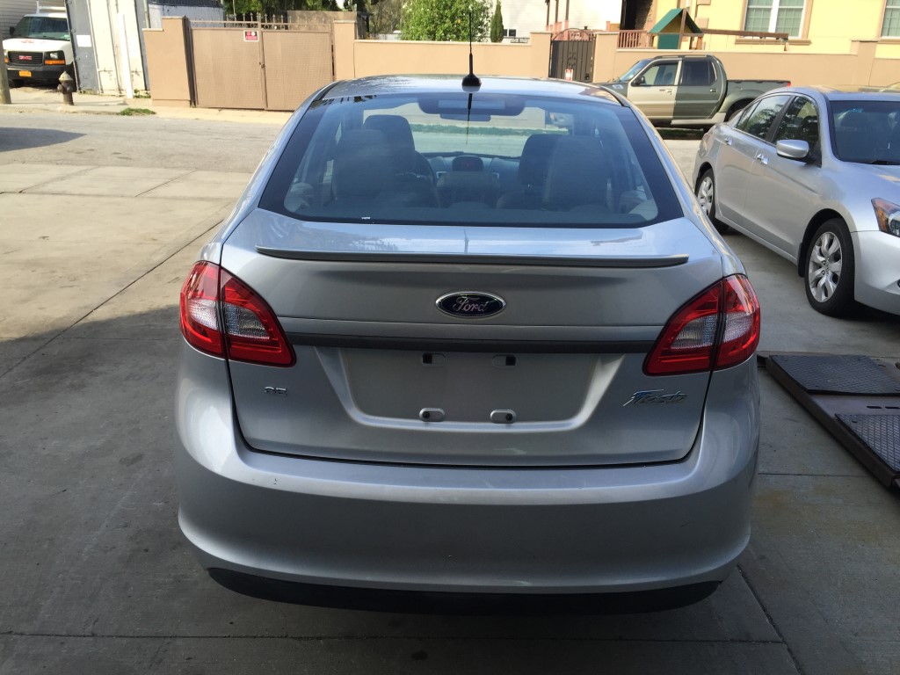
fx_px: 754
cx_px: 450
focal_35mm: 29
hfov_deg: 61.7
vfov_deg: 48.2
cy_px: 338
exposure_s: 1/507
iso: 32
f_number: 2.2
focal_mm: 4.15
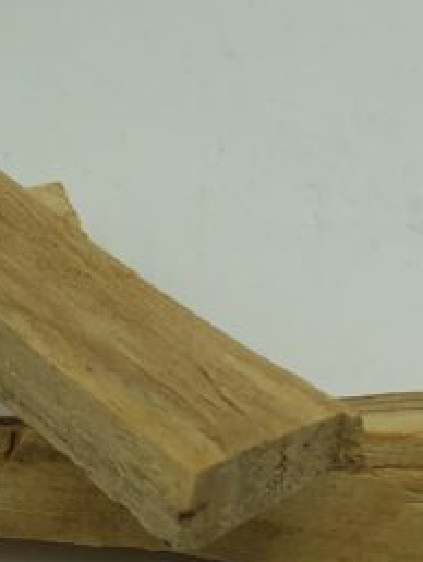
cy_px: 410
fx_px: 1806
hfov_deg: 13.2
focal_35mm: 111
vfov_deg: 17.6
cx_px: -13
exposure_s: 1/1429
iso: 20
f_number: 1.8
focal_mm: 4
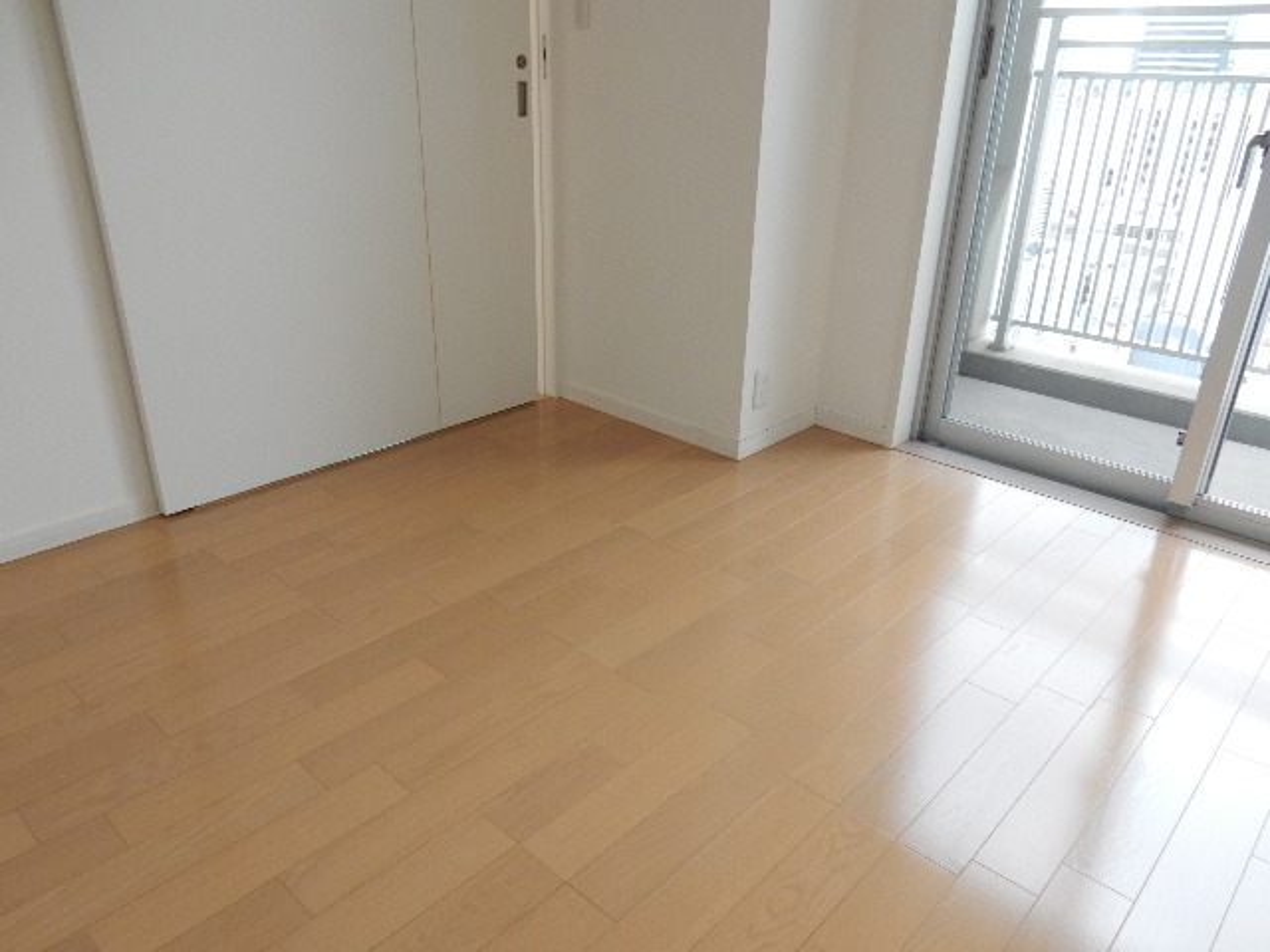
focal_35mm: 25
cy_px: 476
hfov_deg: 69.4
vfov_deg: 54.9
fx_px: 917
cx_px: 635
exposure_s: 1/30
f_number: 3.7
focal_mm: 4.5
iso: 320
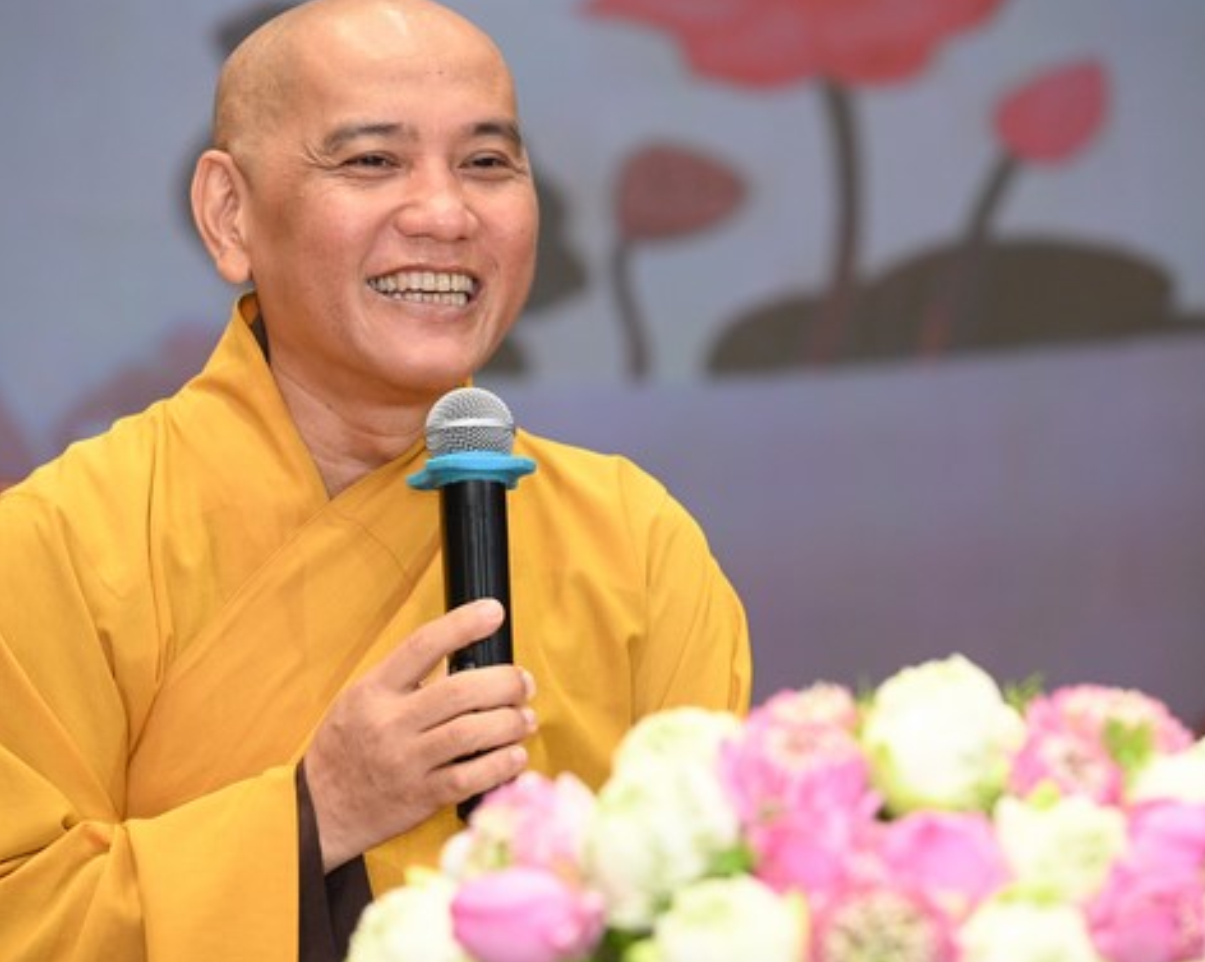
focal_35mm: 168
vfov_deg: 9.2
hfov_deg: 11.5
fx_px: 5988
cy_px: 464
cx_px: 582
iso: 2000
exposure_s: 1/160
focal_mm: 130
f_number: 3.5
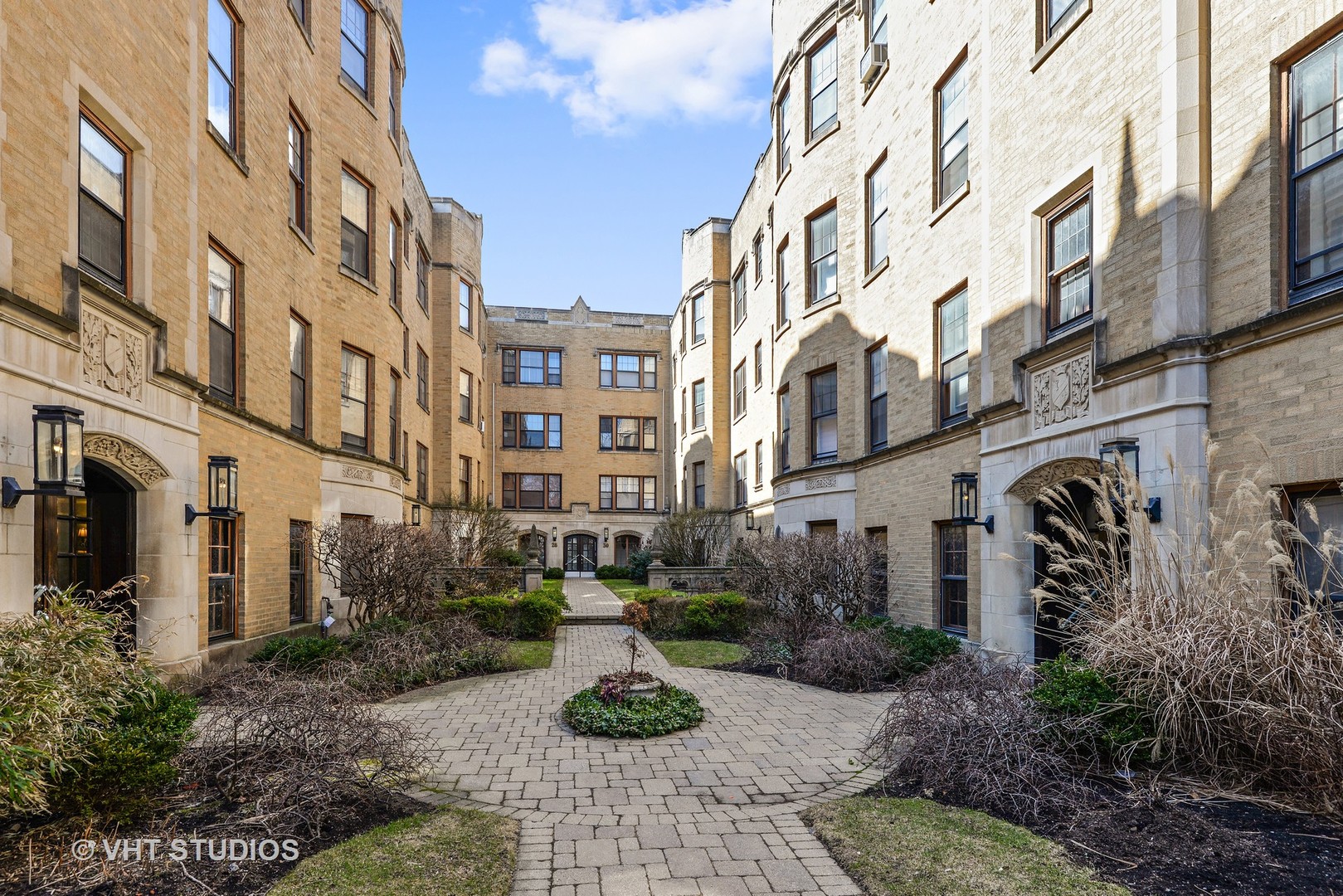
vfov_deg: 64.6
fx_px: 709
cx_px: 672
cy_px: 448
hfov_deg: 86.9
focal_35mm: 19
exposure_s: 1/160
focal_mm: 19
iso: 200
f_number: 8
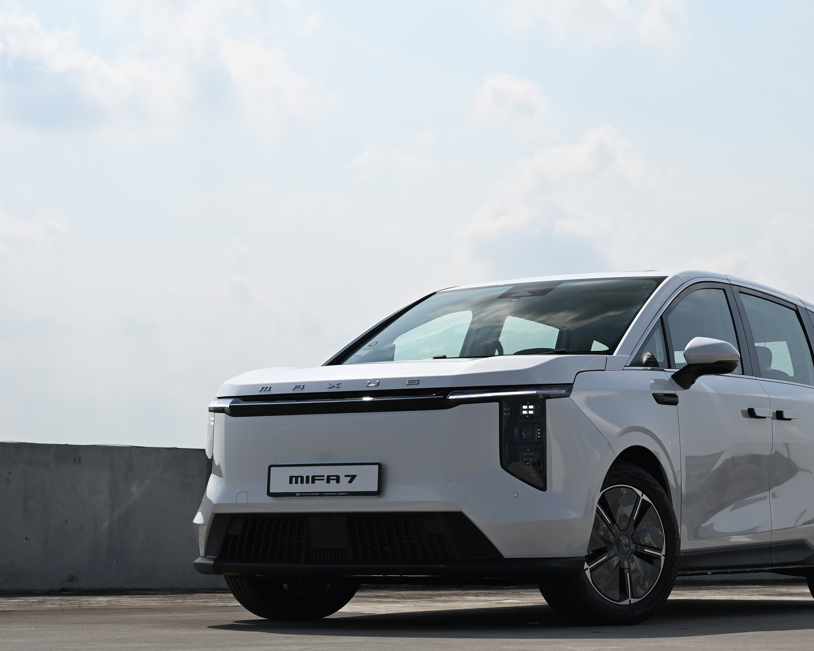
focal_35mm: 74
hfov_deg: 25.6
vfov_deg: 20.7
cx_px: 544
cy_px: 415
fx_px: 1783
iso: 100
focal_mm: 49
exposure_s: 1/500
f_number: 5.6
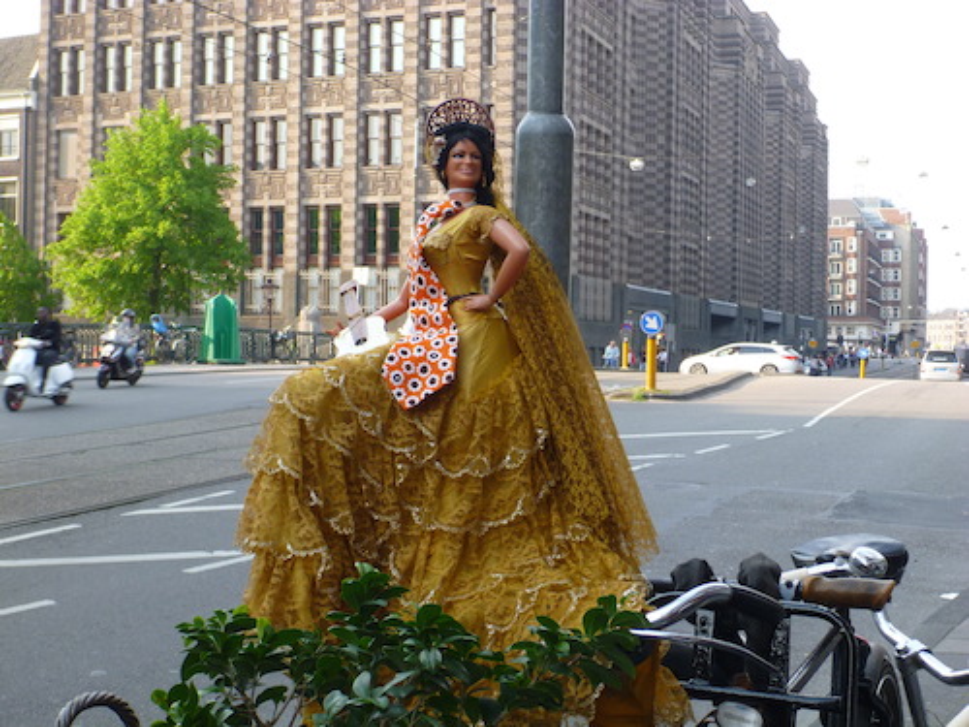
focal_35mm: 47
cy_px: 364
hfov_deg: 40.4
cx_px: 484
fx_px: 1316
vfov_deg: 30.9
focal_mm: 8.4
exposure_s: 1/80
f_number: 4.5
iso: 100
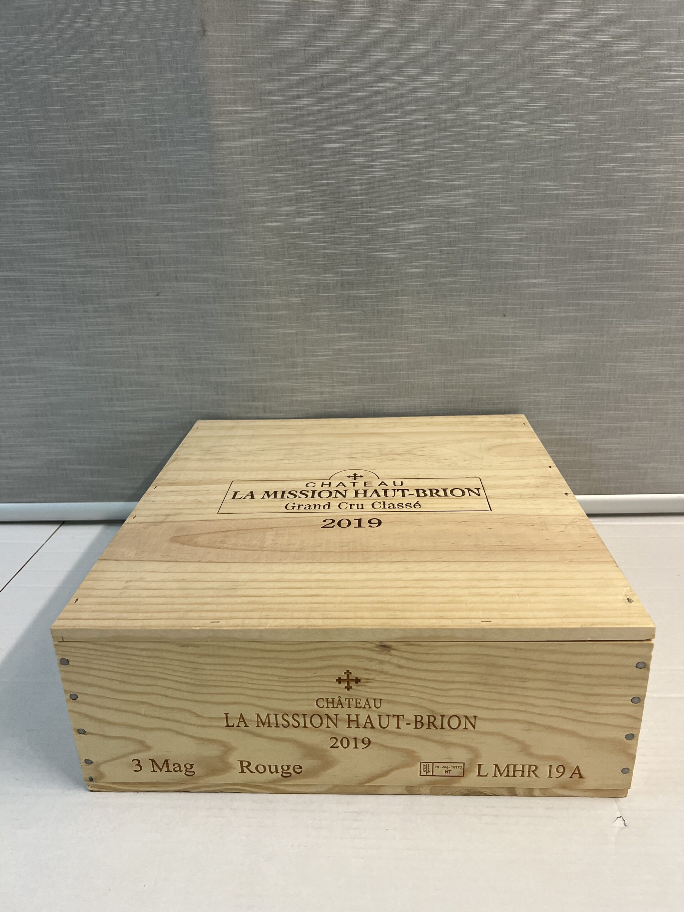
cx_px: 342
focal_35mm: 26
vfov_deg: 67.3
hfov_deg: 53.1
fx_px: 685
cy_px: 456
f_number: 1.5
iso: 100
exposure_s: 1/100
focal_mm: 5.7
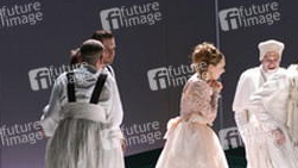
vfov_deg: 5.0
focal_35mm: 243
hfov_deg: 8.8
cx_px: 265
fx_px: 1920
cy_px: 166
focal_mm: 86
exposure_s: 1/60
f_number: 7.1
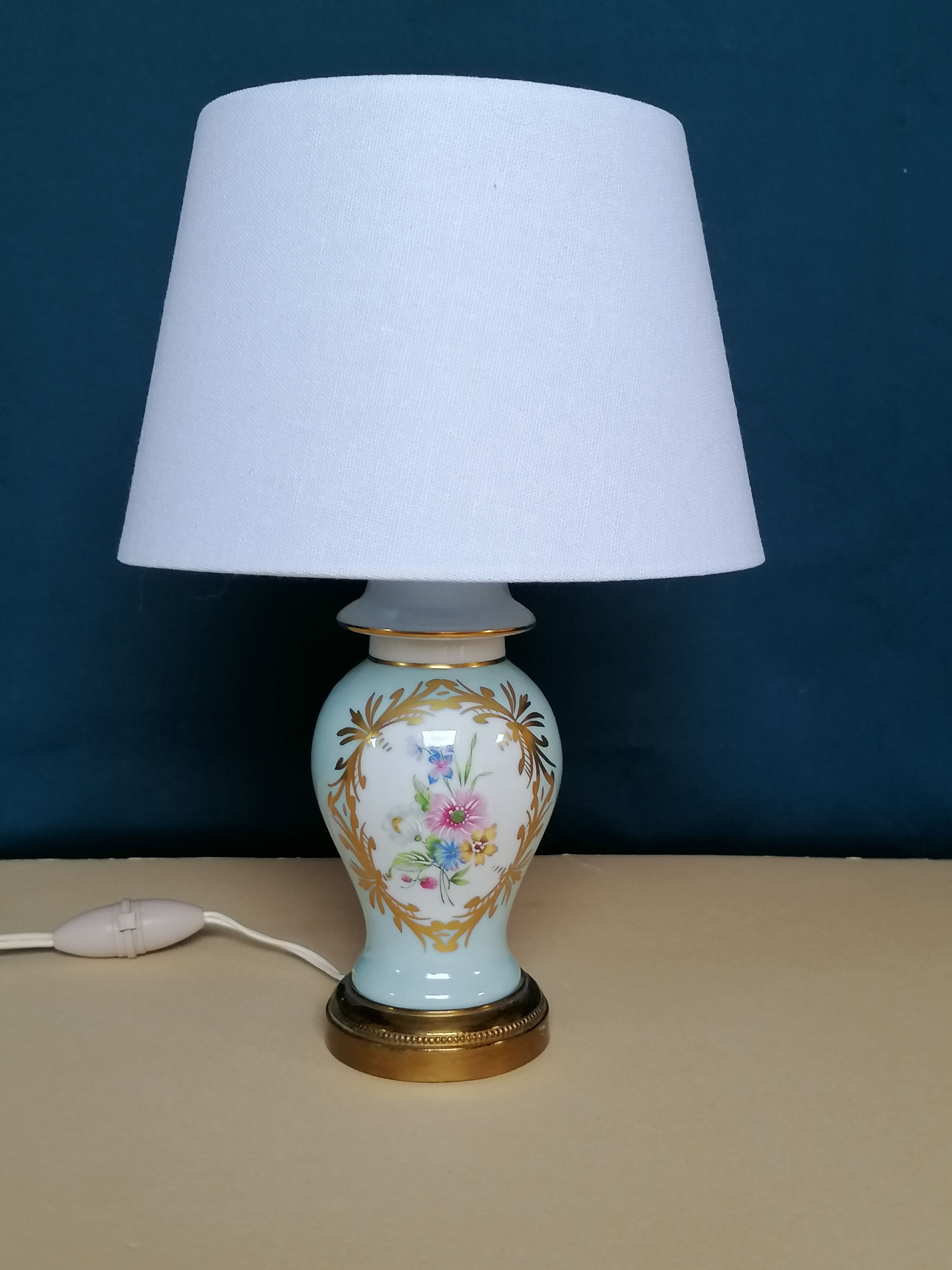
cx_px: 476
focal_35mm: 43
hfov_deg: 33.6
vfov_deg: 43.9
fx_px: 1577
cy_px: 635
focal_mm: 4.75
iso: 200
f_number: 1.8
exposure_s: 1/60
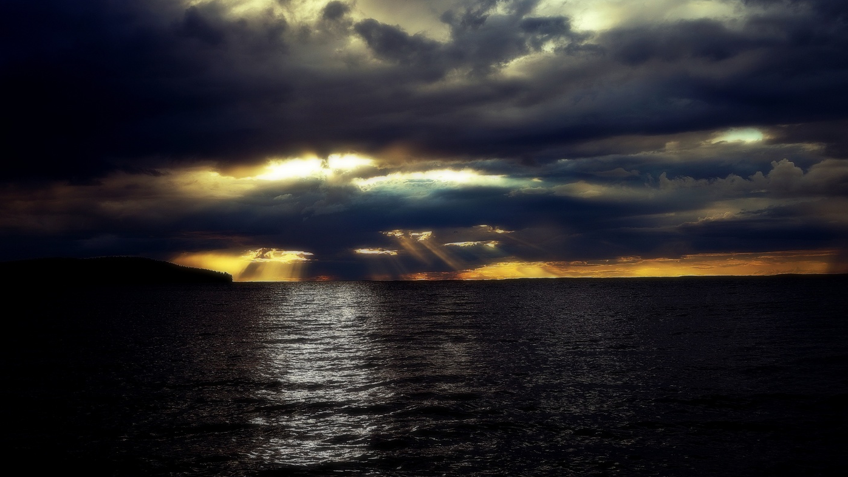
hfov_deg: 47.8
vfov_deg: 28.0
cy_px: 233
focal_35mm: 43
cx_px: 424
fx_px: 956
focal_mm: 27
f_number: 5
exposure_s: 1/160
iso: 100
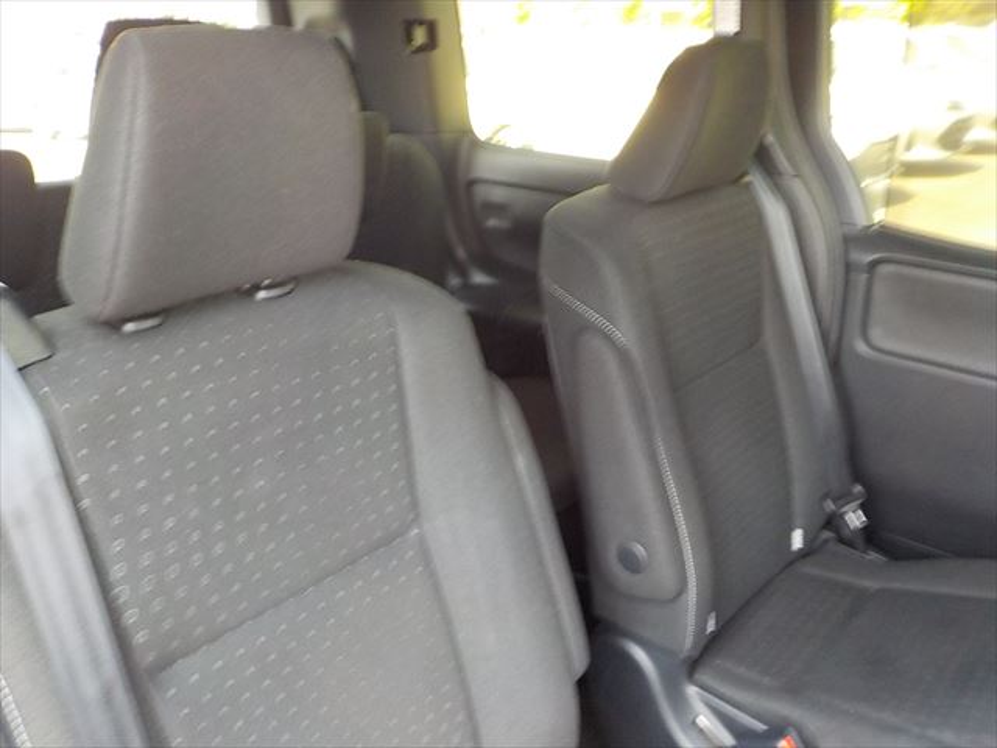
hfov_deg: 60.0
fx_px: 864
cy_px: 374
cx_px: 498
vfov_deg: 46.8
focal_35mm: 30
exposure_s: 1/30
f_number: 3.3
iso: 320
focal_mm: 4.1
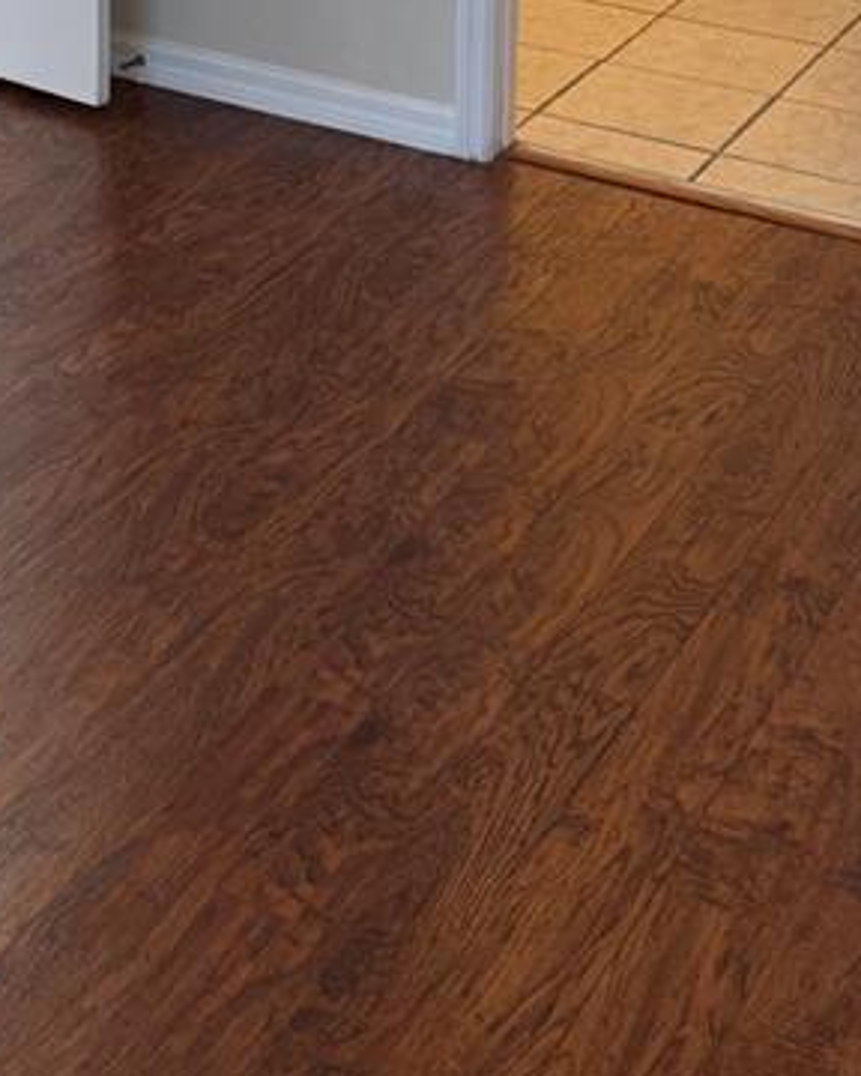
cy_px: -365
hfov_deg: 18.9
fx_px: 2485
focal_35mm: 78
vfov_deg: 21.8
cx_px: -84
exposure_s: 1/120
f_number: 1.78
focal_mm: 6.76
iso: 125
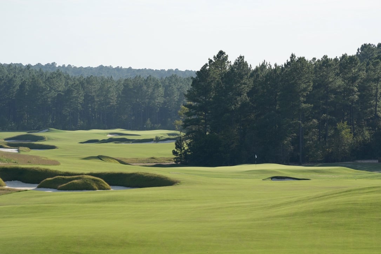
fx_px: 2117
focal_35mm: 200
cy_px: 127
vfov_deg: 6.9
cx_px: 190
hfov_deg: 10.3
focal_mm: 200
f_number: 7.1
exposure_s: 1/1000
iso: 400
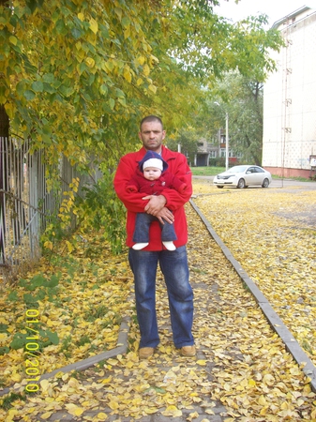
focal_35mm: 36
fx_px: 439
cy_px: 211
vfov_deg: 51.4
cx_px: 158
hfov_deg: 39.6
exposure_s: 1/197
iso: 80
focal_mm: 6
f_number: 2.7
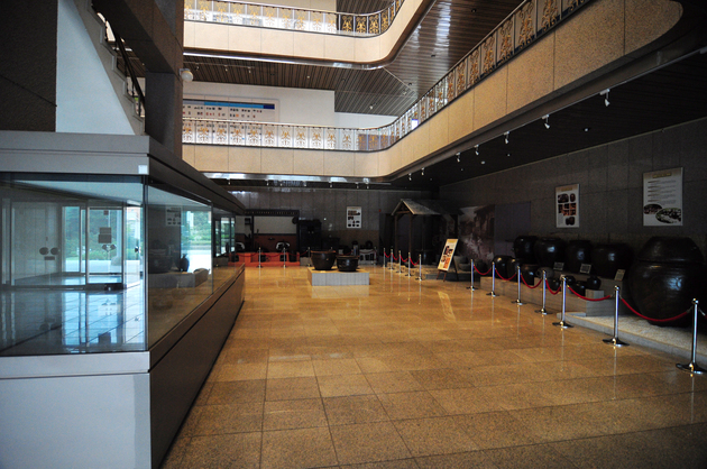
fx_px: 353
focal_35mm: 18
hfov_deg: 90.1
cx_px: 354
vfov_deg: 67.2
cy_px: 234
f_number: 4
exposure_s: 1/30
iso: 1000
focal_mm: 12
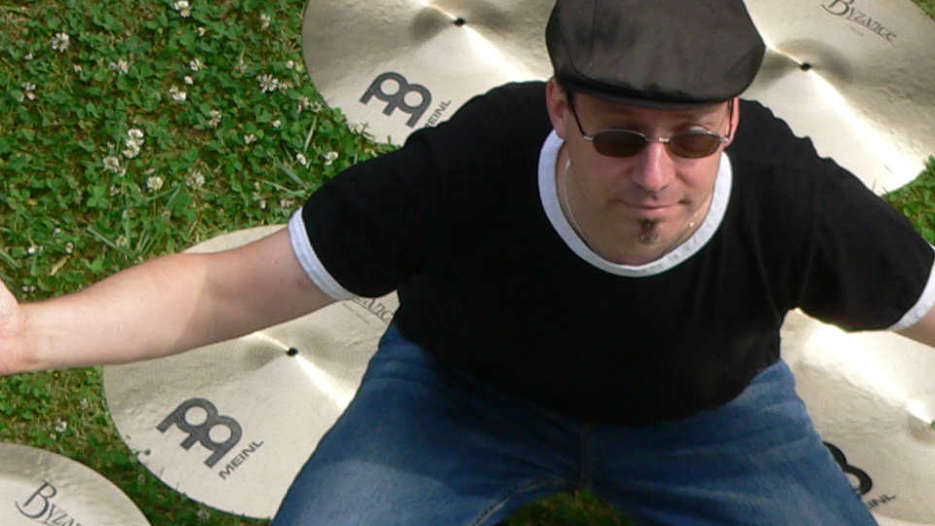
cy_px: 587
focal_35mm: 221
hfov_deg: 9.7
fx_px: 5481
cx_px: 600
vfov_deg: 5.5
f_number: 4
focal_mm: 12.7
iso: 80
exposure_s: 1/500
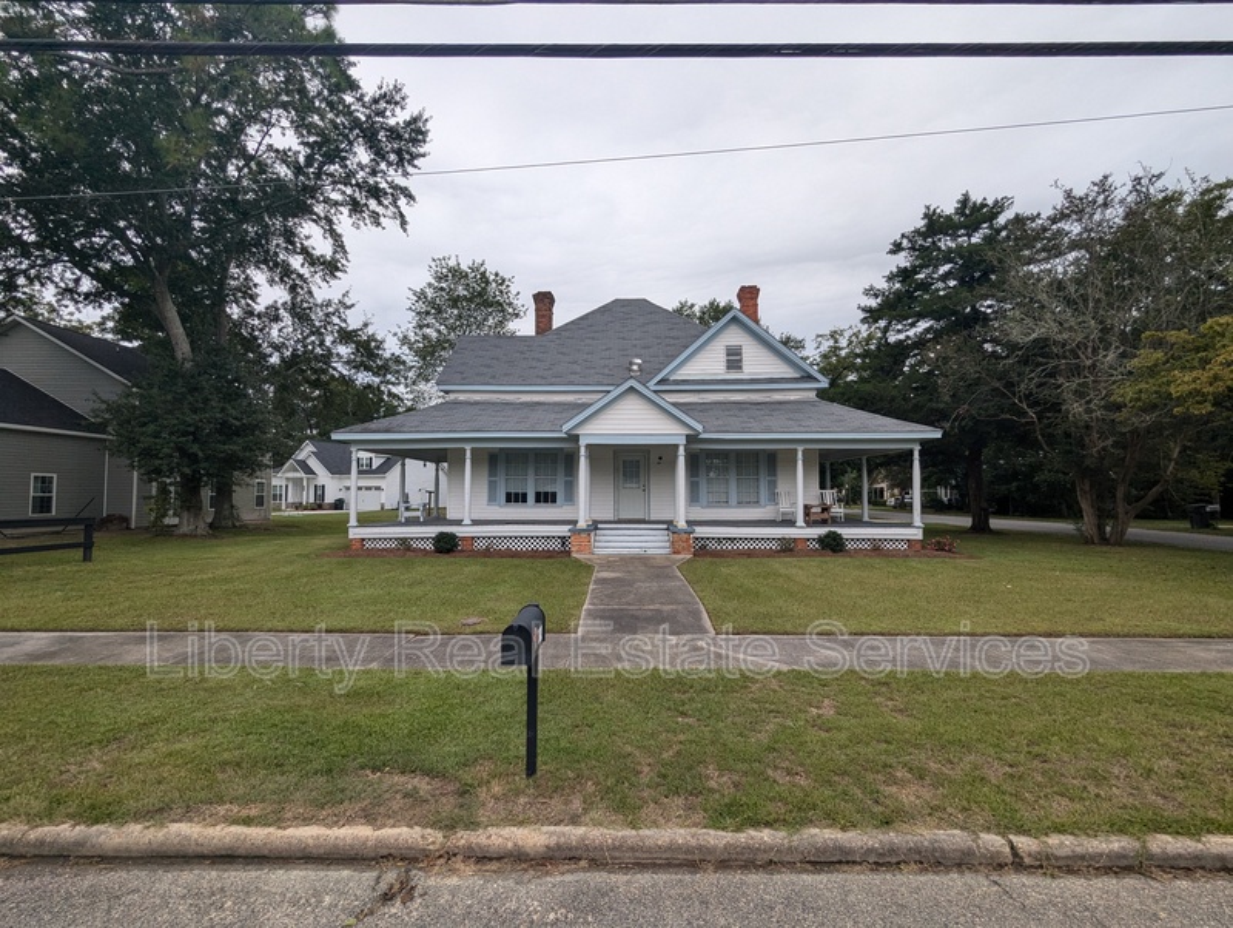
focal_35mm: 16
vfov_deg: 78.2
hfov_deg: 94.4
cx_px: 616
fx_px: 571
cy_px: 464
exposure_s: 1/1350
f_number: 2.2
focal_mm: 2.35
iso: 50
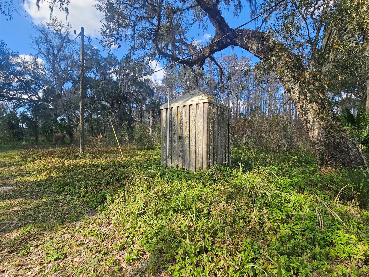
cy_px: 138
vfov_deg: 89.9
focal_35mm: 13
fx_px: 139
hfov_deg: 106.2
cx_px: 184
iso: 64
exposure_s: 1/773
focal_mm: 2.2
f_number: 2.2
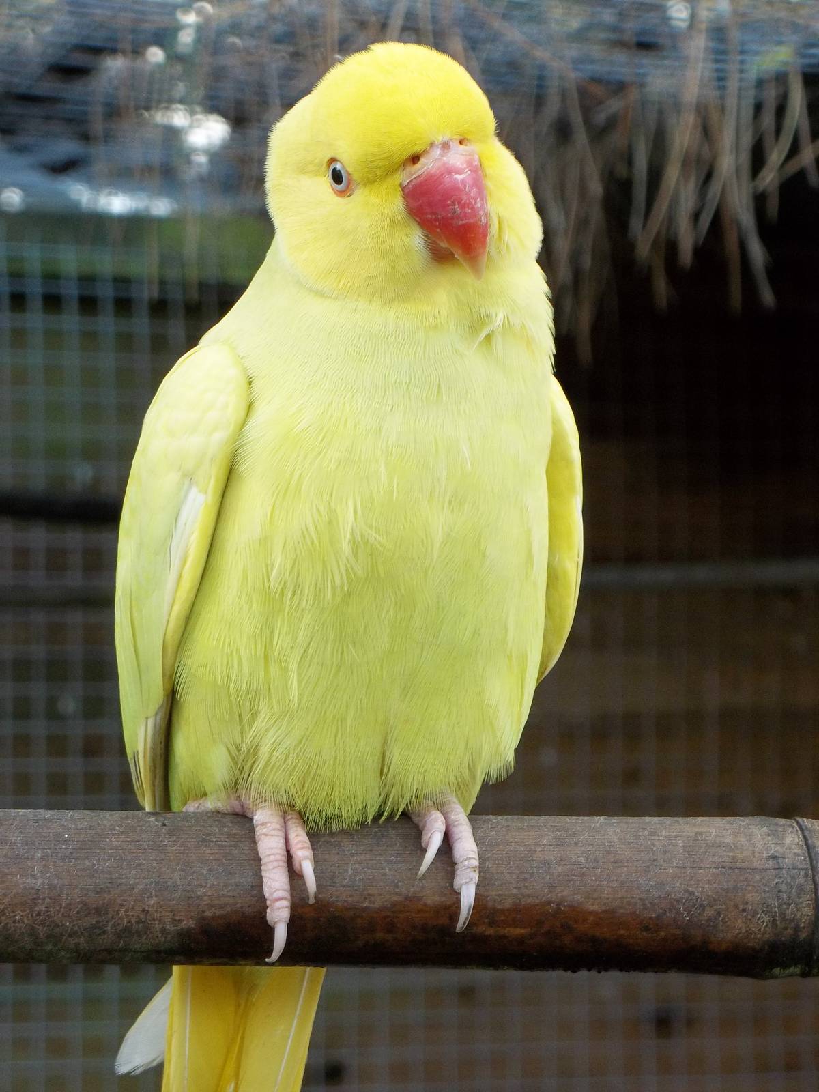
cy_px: 546
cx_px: 410
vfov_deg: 16.8
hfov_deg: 12.7
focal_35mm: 117
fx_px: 3691
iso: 139
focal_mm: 21
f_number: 5.1
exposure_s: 1/60
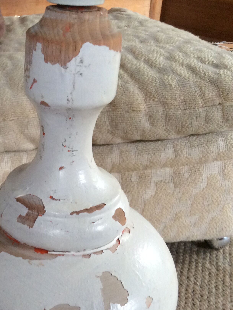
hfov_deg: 27.7
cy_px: 179
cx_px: 34
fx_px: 458
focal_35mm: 51
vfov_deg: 37.4
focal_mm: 3.3
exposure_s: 1/25
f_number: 2.4
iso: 125
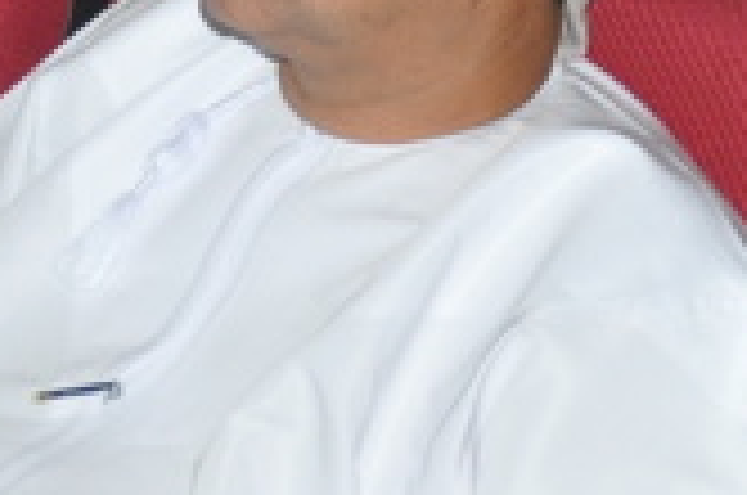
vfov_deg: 8.8
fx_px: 3136
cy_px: -200
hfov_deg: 12.4
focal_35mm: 151
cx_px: -626
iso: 800
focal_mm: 21
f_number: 3.8
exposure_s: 1/60
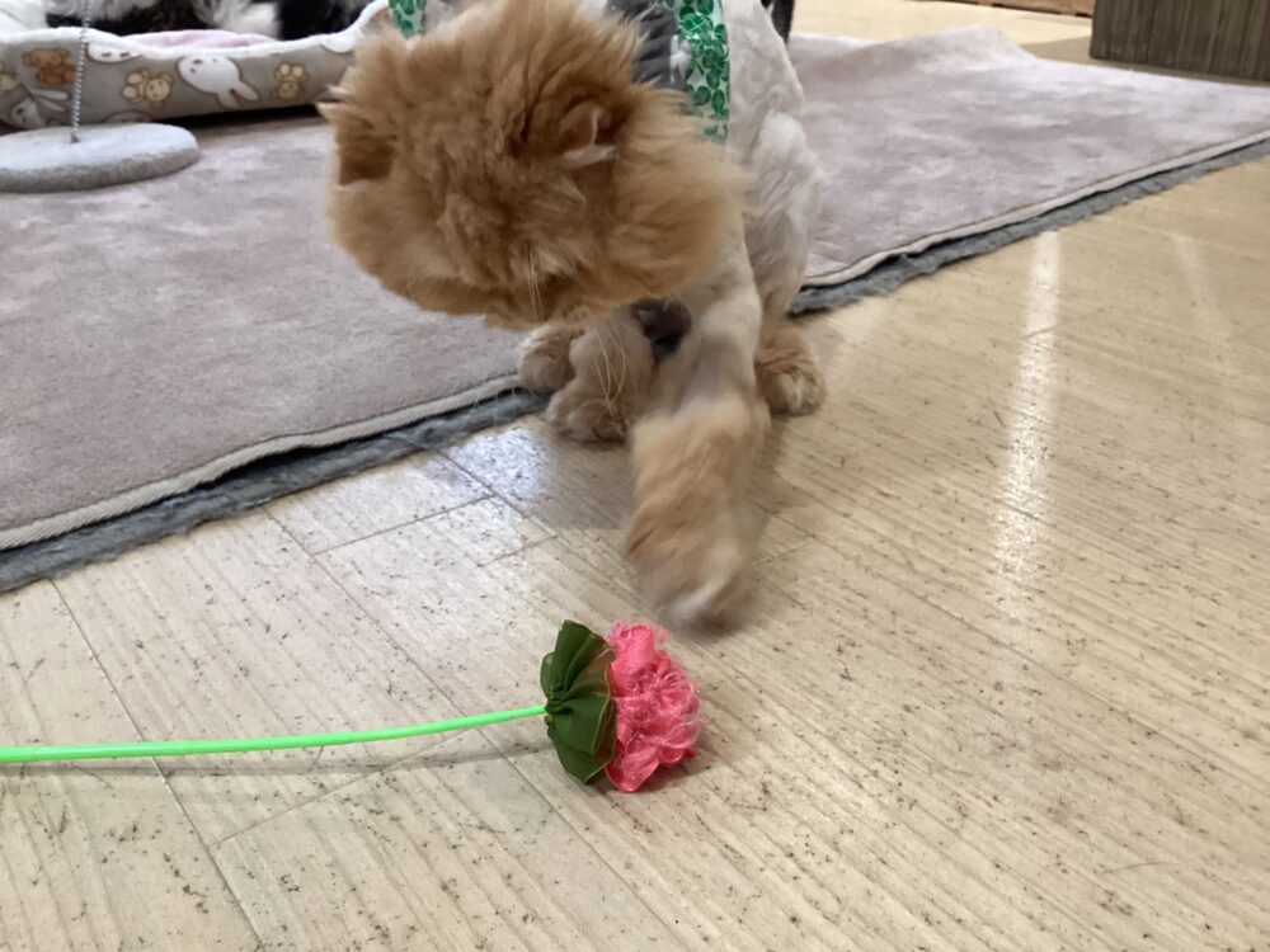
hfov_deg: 58.4
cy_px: 476
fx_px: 1137
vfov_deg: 45.4
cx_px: 635
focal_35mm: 31
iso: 200
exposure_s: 1/60
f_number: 2.4
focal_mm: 3.3
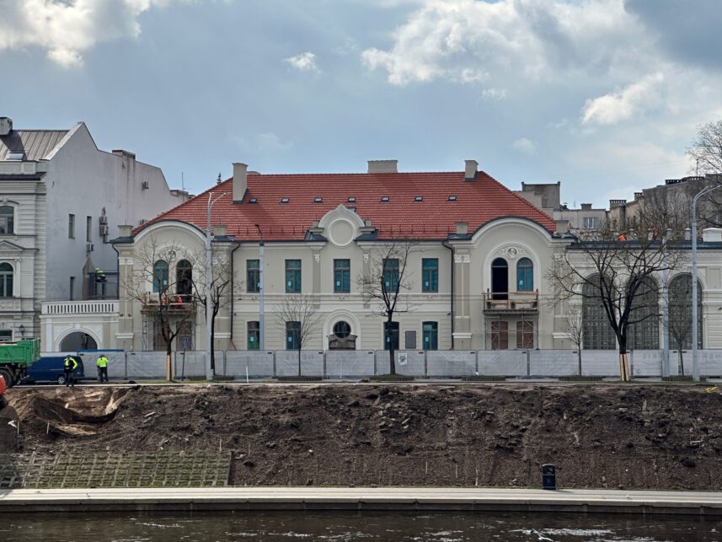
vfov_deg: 16.1
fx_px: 1919
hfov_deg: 21.3
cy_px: 229
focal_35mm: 92
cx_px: 377
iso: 32
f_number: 2.8
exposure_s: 1/1393
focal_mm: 9
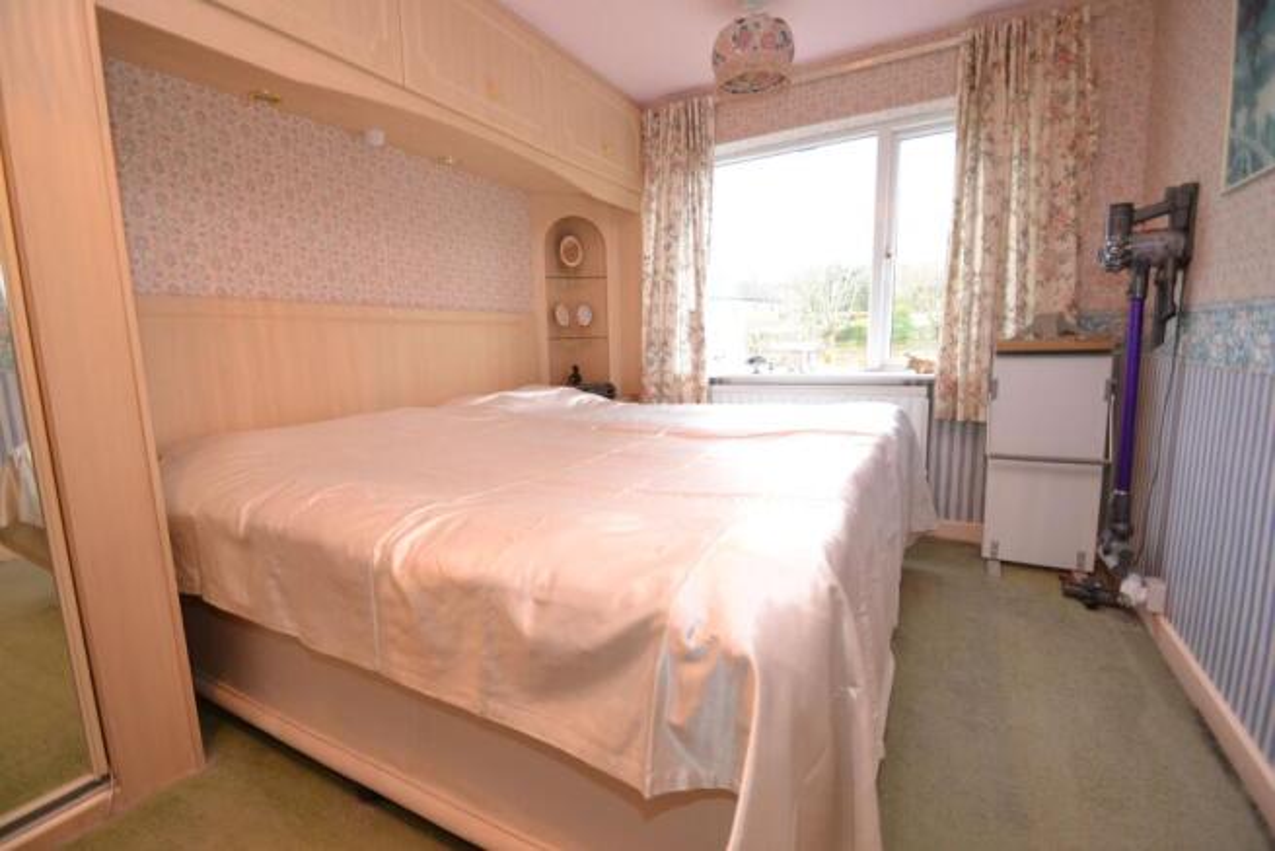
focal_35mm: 15
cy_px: 426
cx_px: 638
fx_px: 531
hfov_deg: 100.4
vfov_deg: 77.4
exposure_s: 1/60
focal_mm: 10
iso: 1250
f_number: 3.5
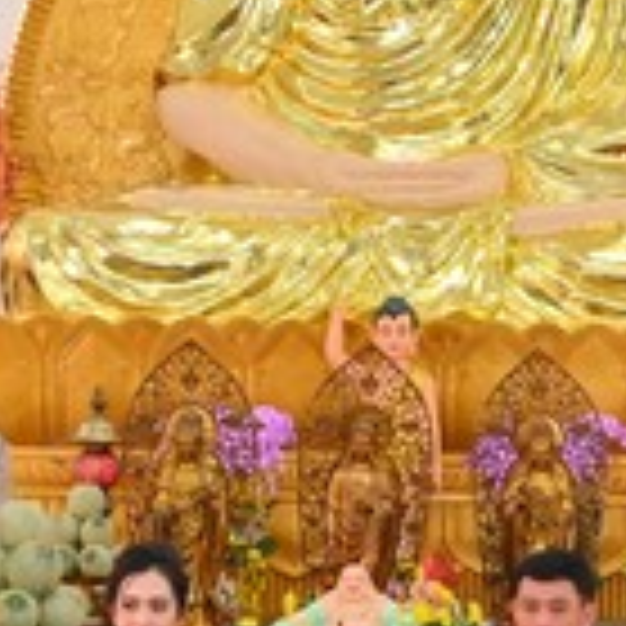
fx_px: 2762
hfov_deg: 12.9
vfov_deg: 12.9
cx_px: 446
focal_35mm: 135
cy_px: 471
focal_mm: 34
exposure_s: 1/80
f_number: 5.6
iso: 1000
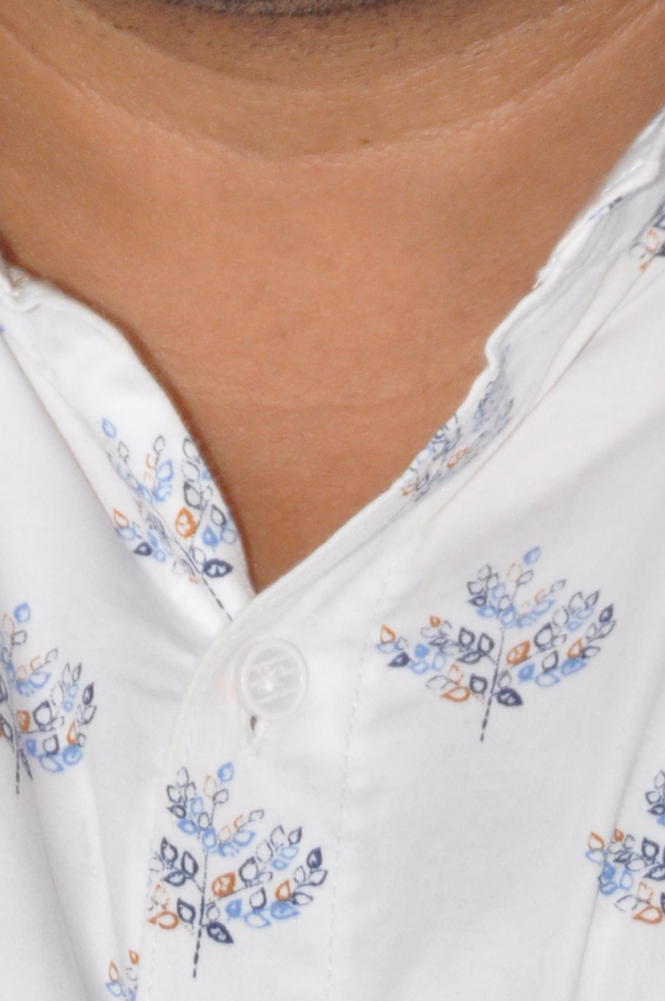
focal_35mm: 698
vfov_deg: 3.0
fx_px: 19381
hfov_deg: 2.0
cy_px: -83
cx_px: 291
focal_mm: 122
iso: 800
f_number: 5.6
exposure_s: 1/60
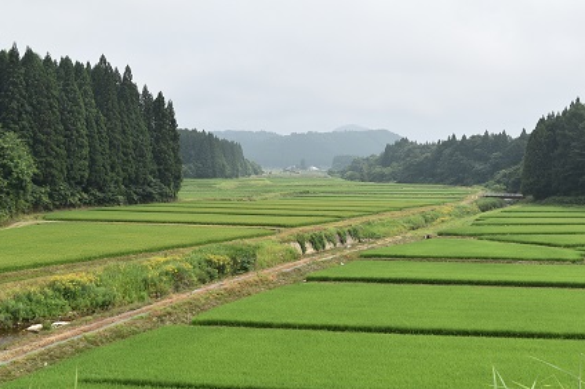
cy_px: 206
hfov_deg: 38.9
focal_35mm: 51
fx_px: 828
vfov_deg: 26.4
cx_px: 304
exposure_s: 1/500
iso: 200
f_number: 8
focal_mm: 32
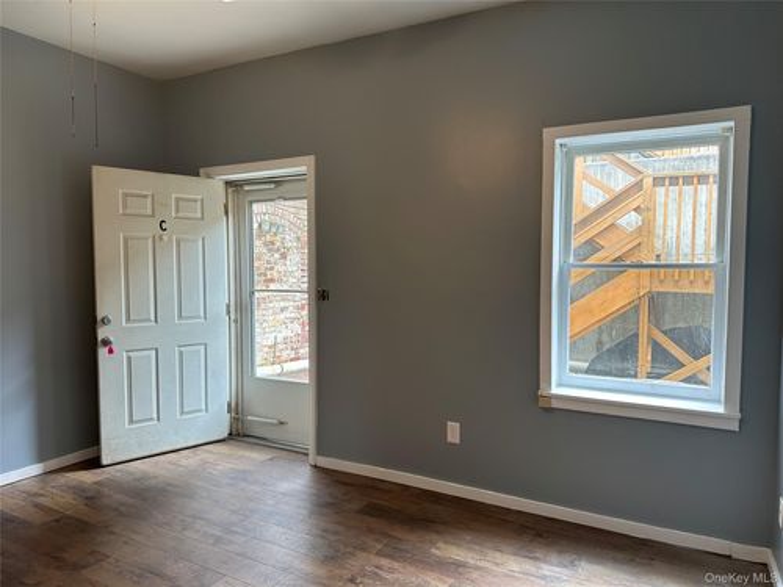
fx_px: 543
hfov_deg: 71.6
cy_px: 294
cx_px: 392
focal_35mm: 24
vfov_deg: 56.8
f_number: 1.78
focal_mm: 6.86
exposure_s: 1/120
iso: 125
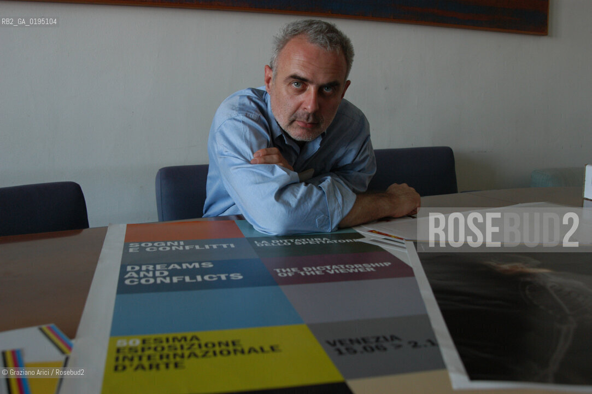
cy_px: 197
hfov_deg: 53.2
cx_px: 296
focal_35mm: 36
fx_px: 591
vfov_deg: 36.8
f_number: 4
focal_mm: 24
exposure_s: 1/60
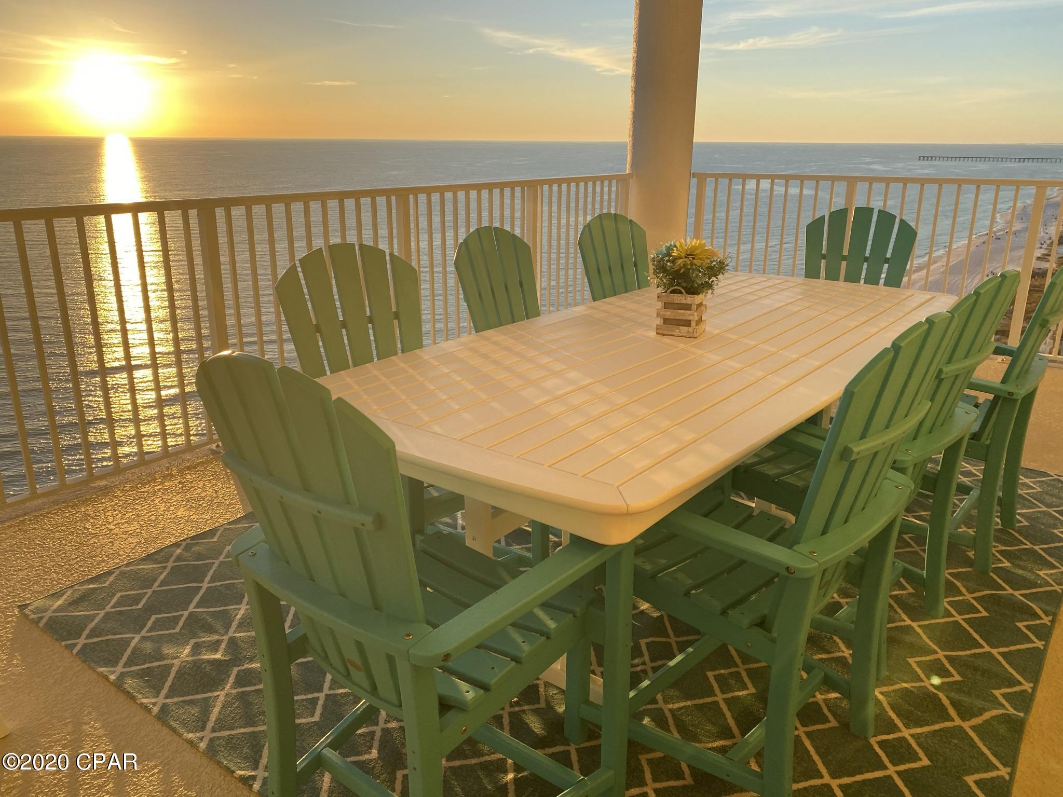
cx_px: 532
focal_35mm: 26
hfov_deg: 67.3
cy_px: 398
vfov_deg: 53.1
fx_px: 798
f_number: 1.8
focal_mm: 4.25
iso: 32
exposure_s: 1/1135
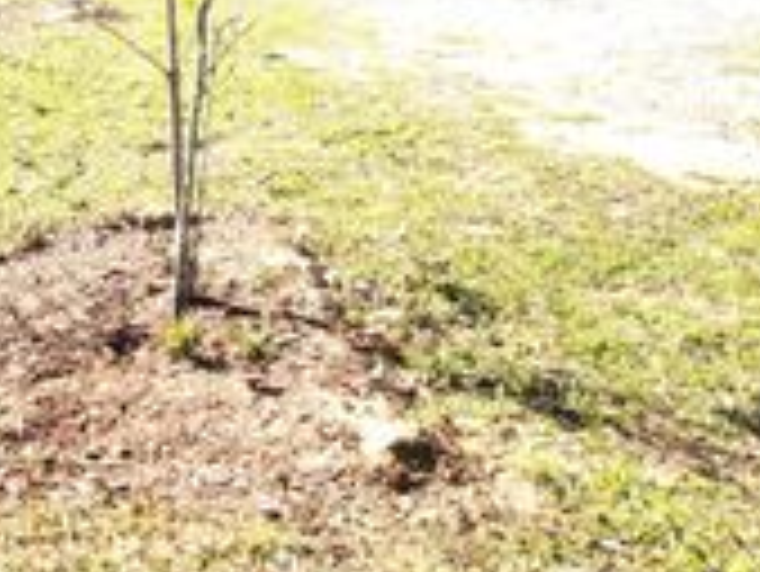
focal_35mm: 77
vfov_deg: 18.2
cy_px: -115
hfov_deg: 24.6
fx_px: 1692
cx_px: 85
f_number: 1.8
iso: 40
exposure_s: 1/1070
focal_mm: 5.4
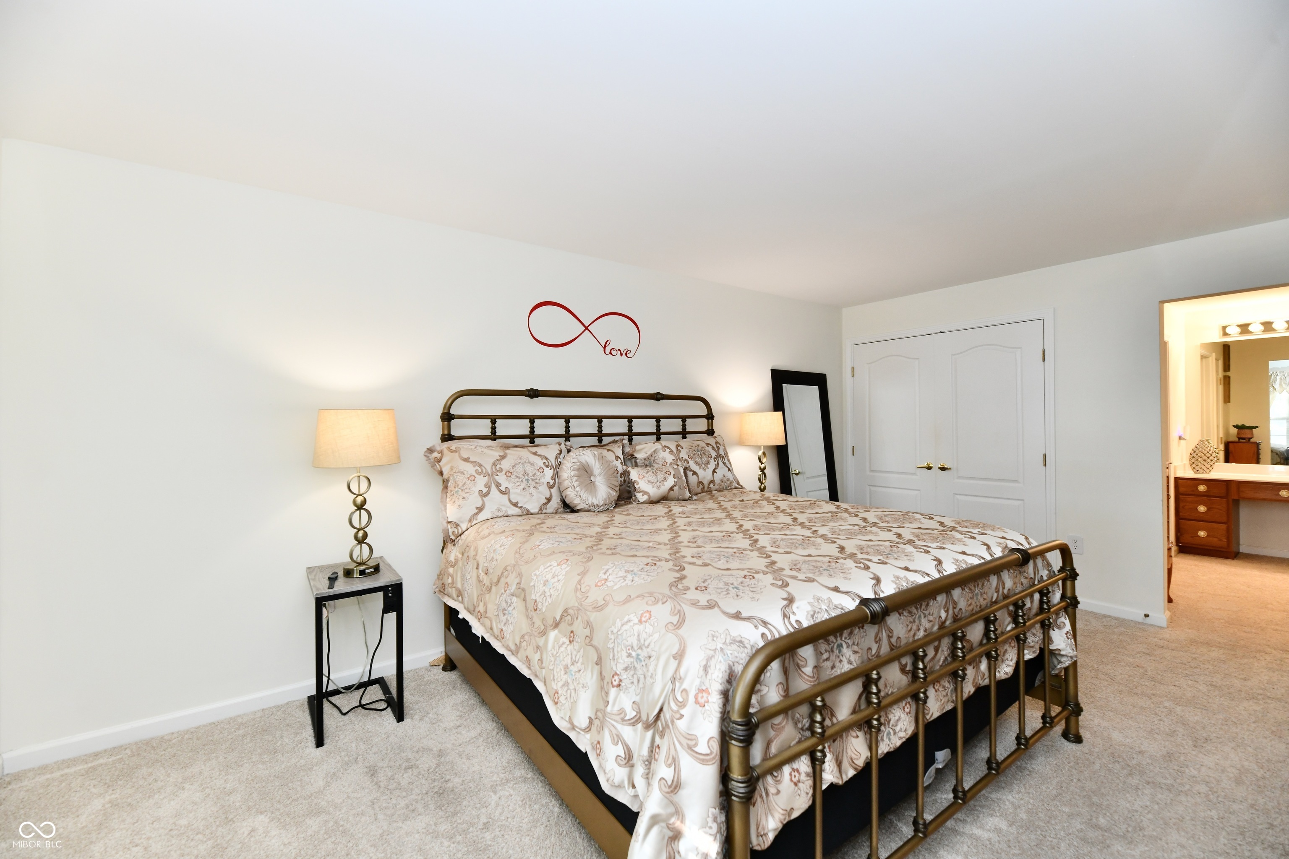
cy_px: 430
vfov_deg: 81.2
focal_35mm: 14
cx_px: 644
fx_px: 501
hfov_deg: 104.3
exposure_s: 1/60
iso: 640
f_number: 6.3
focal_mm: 14
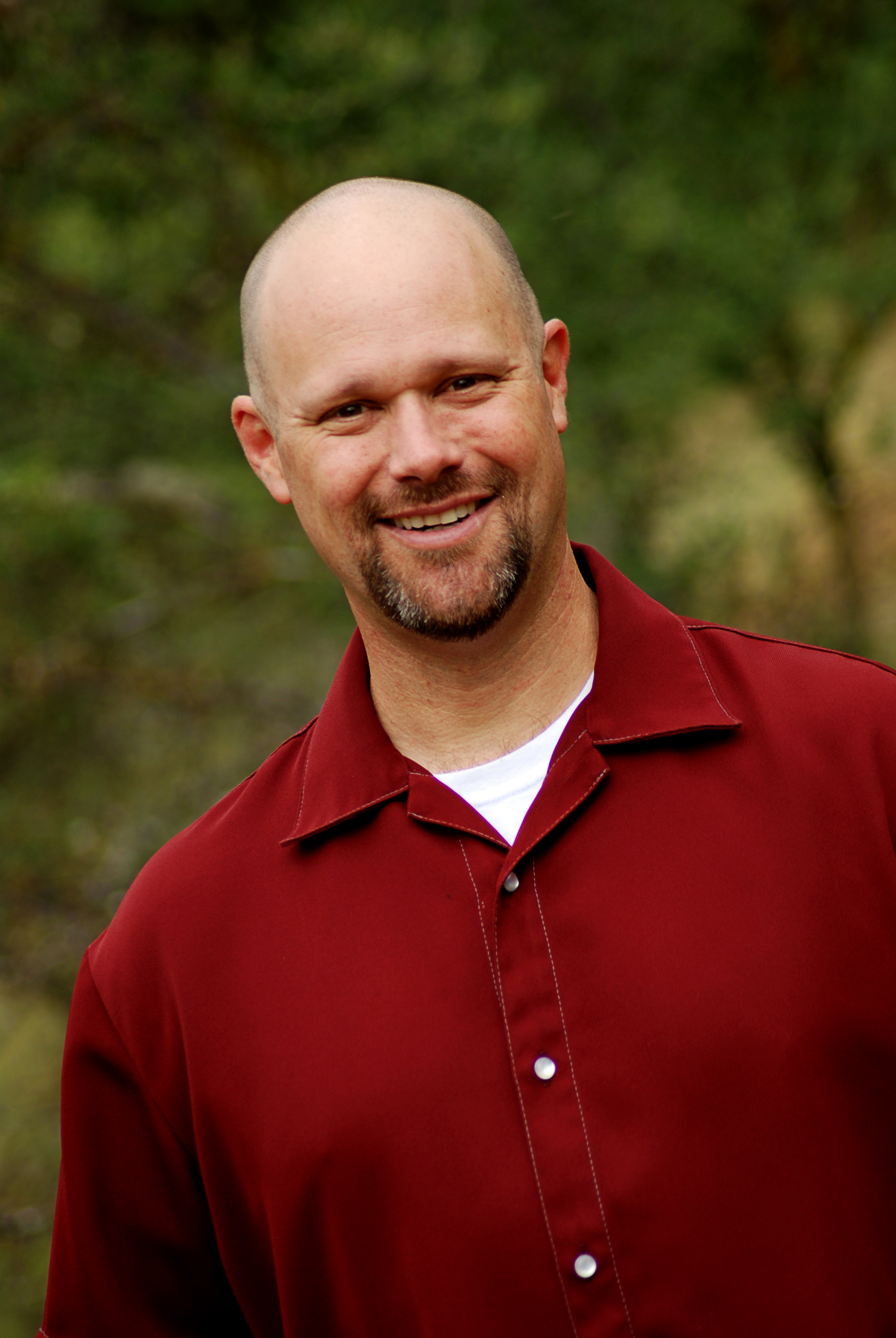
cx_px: 448
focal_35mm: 300
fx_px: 11167
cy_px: 669
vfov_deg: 6.9
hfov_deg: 4.6
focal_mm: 200
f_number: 5
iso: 100
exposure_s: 1/160
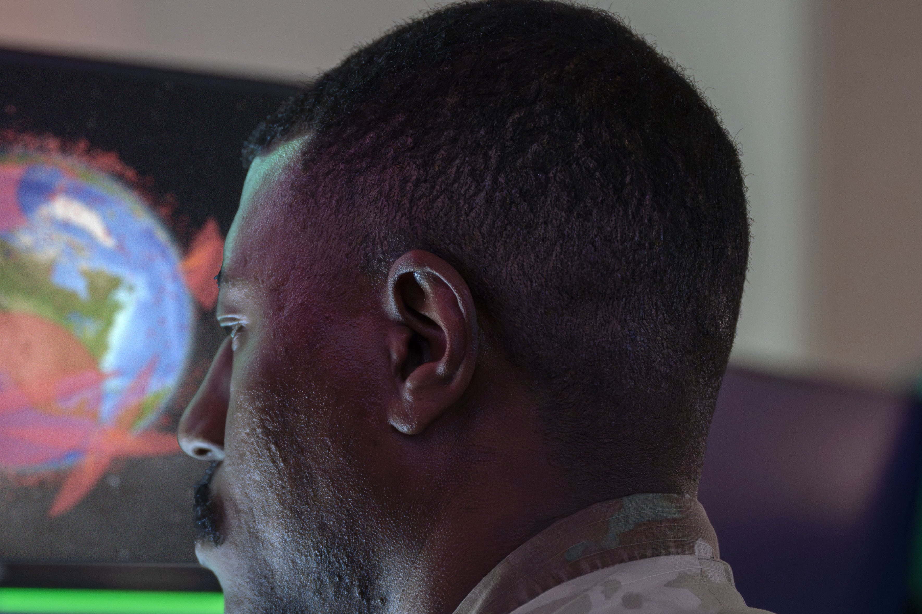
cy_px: 629
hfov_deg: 14.1
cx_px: 225
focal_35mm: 145
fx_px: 3713
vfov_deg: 9.4
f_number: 2.8
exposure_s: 1/60
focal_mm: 62
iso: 1100
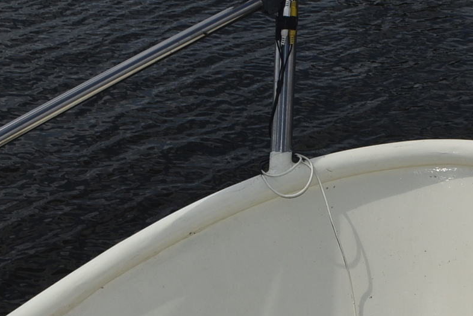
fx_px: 1131
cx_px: 390
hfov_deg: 23.2
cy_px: 161
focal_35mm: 86
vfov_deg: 15.9
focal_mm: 18
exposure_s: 1/200
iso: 100
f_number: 14
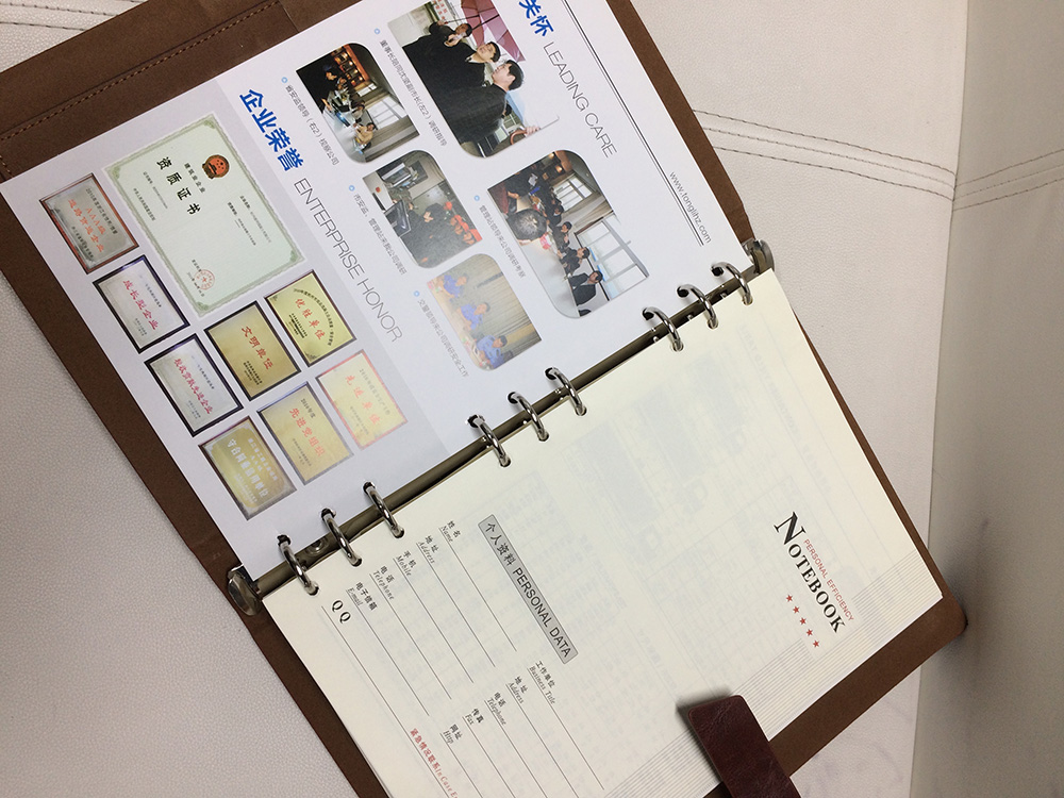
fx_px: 891
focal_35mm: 29
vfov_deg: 48.2
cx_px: 532
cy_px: 399
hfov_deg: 61.7
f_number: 2.2
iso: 40
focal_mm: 4.15
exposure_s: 1/50
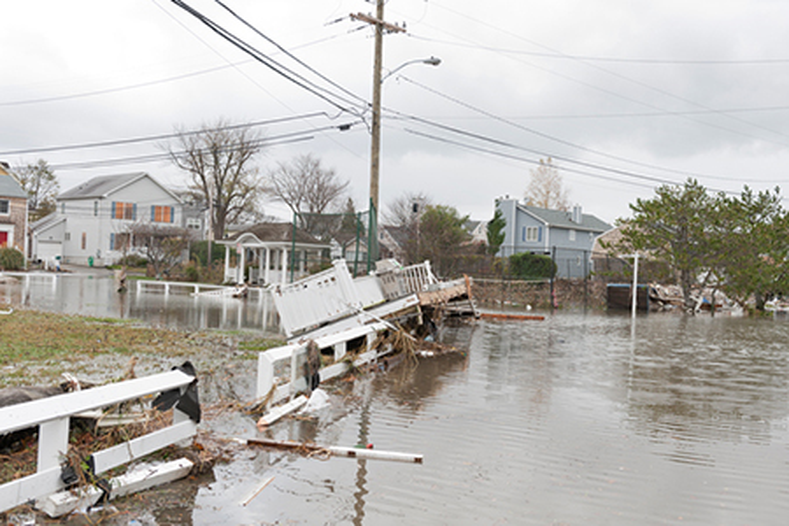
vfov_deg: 35.1
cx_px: 394
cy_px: 263
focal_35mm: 38
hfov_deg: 50.7
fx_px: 833
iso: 100
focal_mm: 38
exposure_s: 1/160
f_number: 6.3
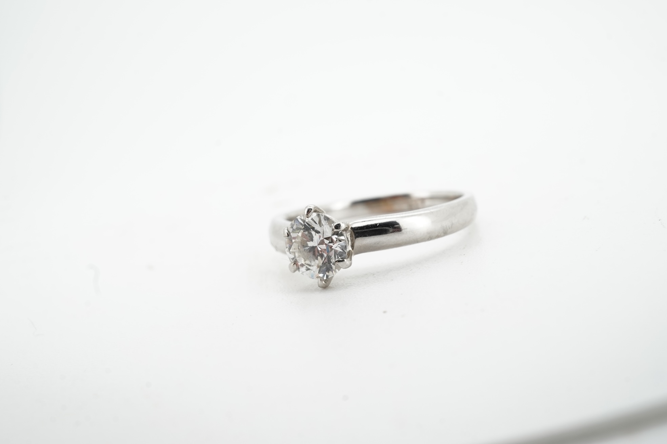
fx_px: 834
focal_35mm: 45
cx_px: 334
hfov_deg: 43.6
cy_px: 222
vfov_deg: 29.9
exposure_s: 1/100
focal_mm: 30
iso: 250
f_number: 22
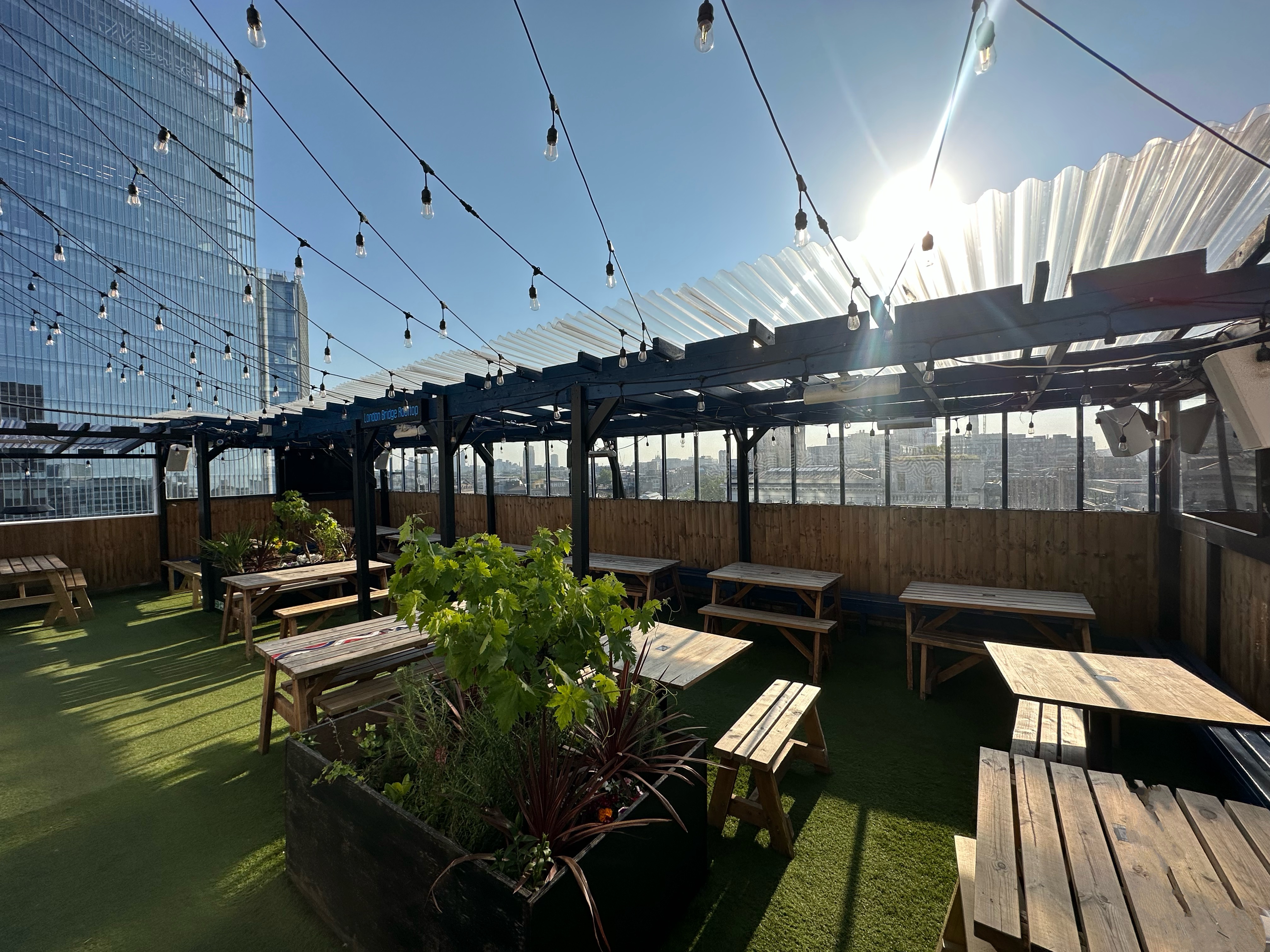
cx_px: 635
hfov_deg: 102.1
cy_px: 476
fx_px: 514
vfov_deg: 85.7
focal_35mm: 14
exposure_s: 1/2506
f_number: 2.2
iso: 40
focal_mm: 2.22
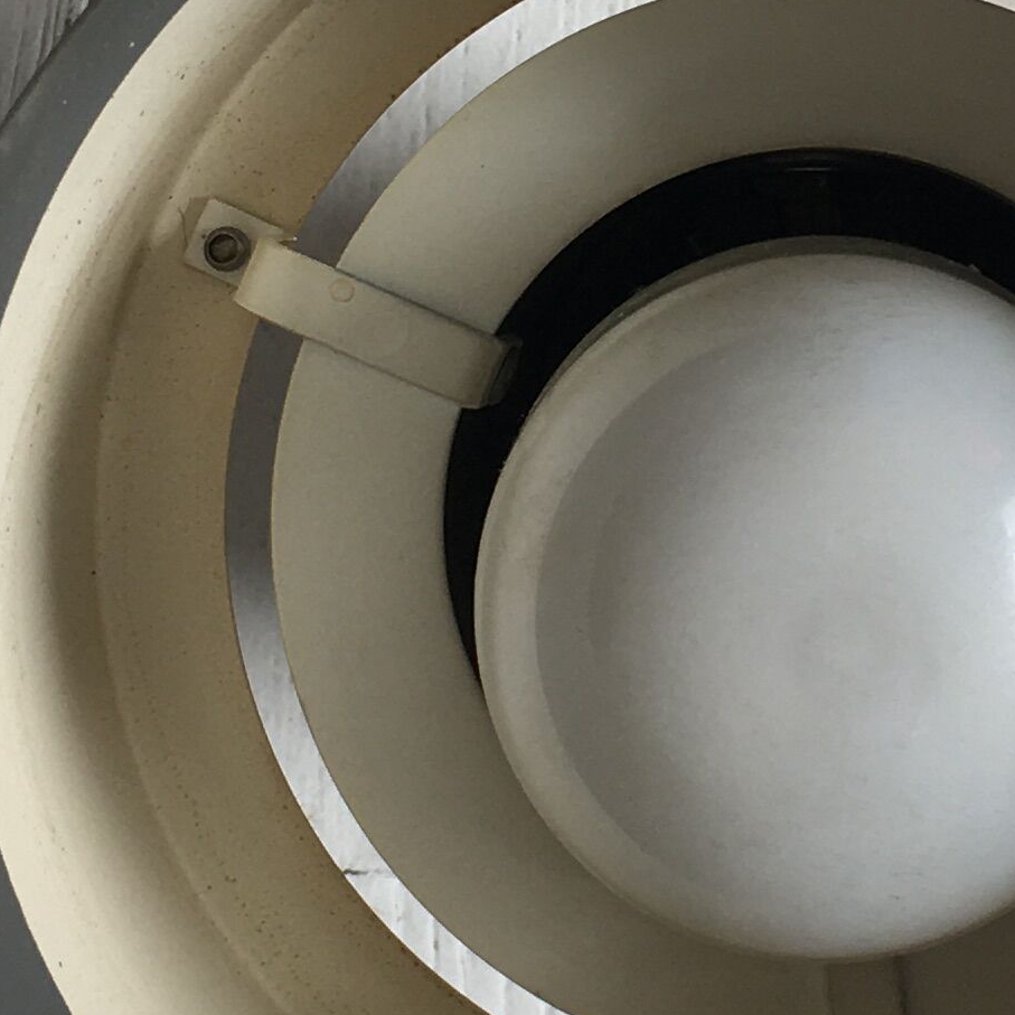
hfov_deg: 15.2
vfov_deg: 15.1
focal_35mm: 114
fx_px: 3782
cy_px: 59
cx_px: 866
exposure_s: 1/125
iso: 25
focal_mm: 4.15
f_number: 2.2
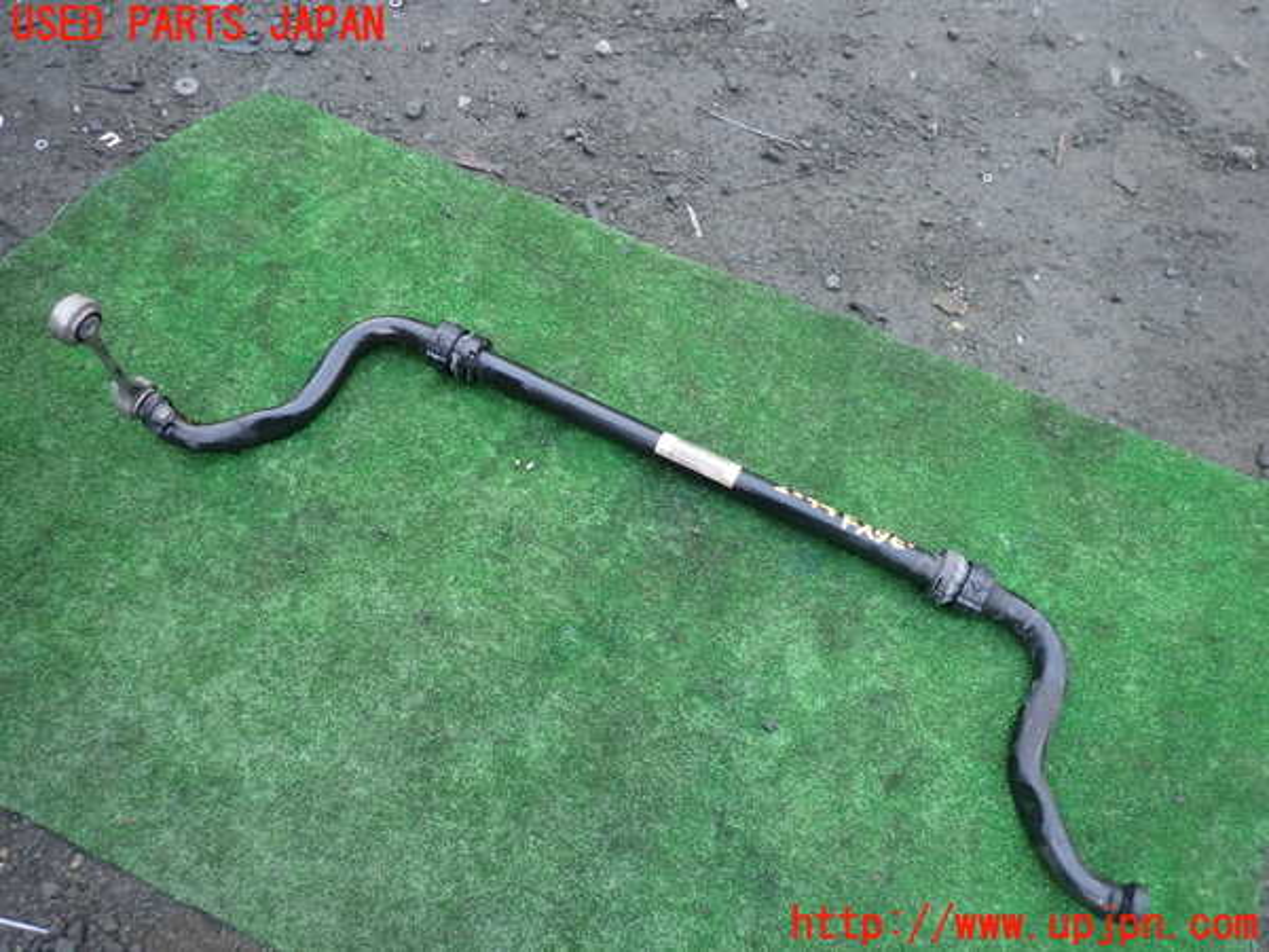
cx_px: 634
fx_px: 916
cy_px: 476
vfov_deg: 54.9
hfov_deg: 69.4
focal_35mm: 25
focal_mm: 4.5
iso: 200
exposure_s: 1/40
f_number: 2
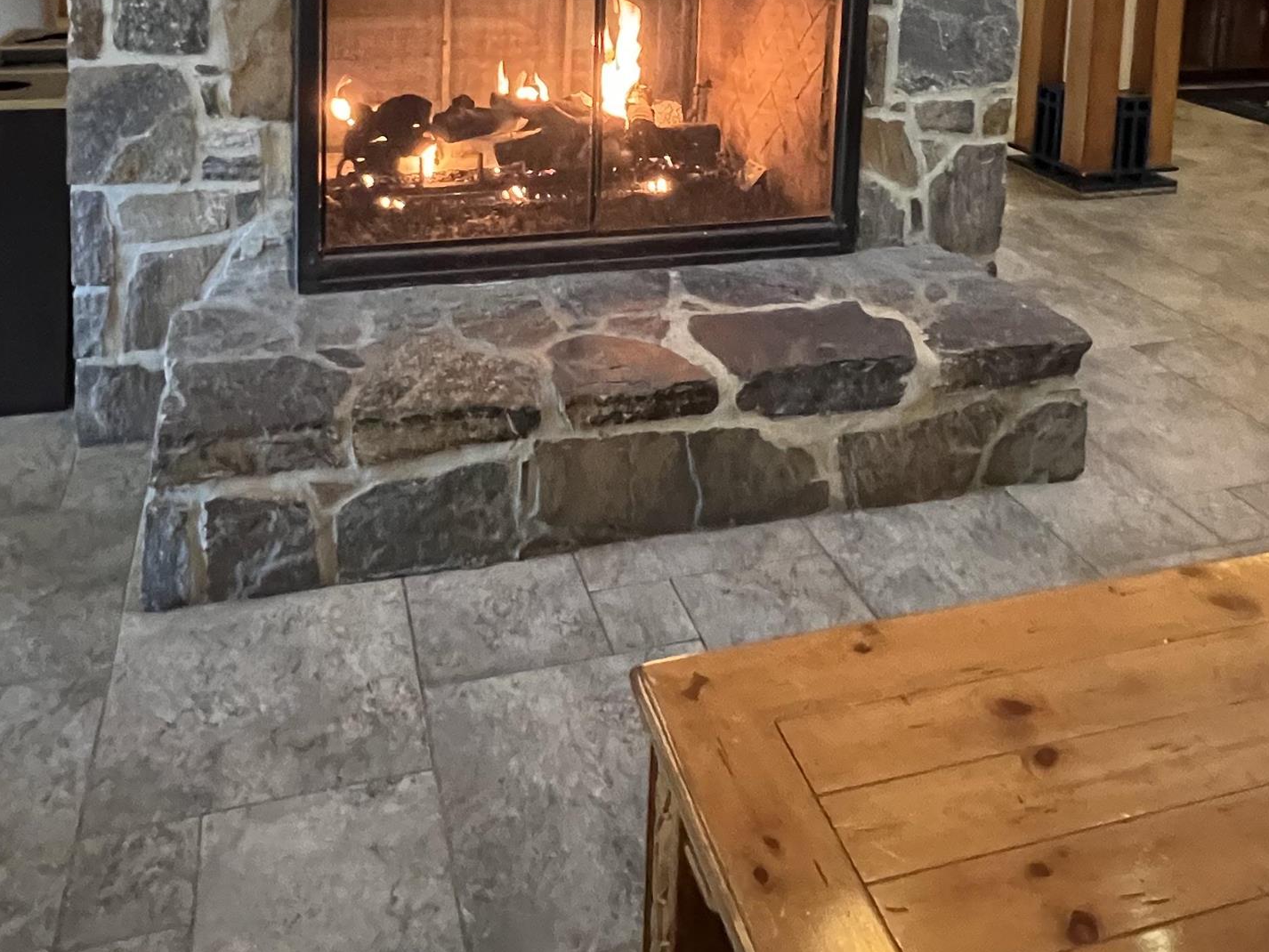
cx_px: 580
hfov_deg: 63.3
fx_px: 1027
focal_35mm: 28
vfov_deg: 41.8
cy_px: -41
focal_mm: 1.57
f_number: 1.8
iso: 1000
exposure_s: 1/40
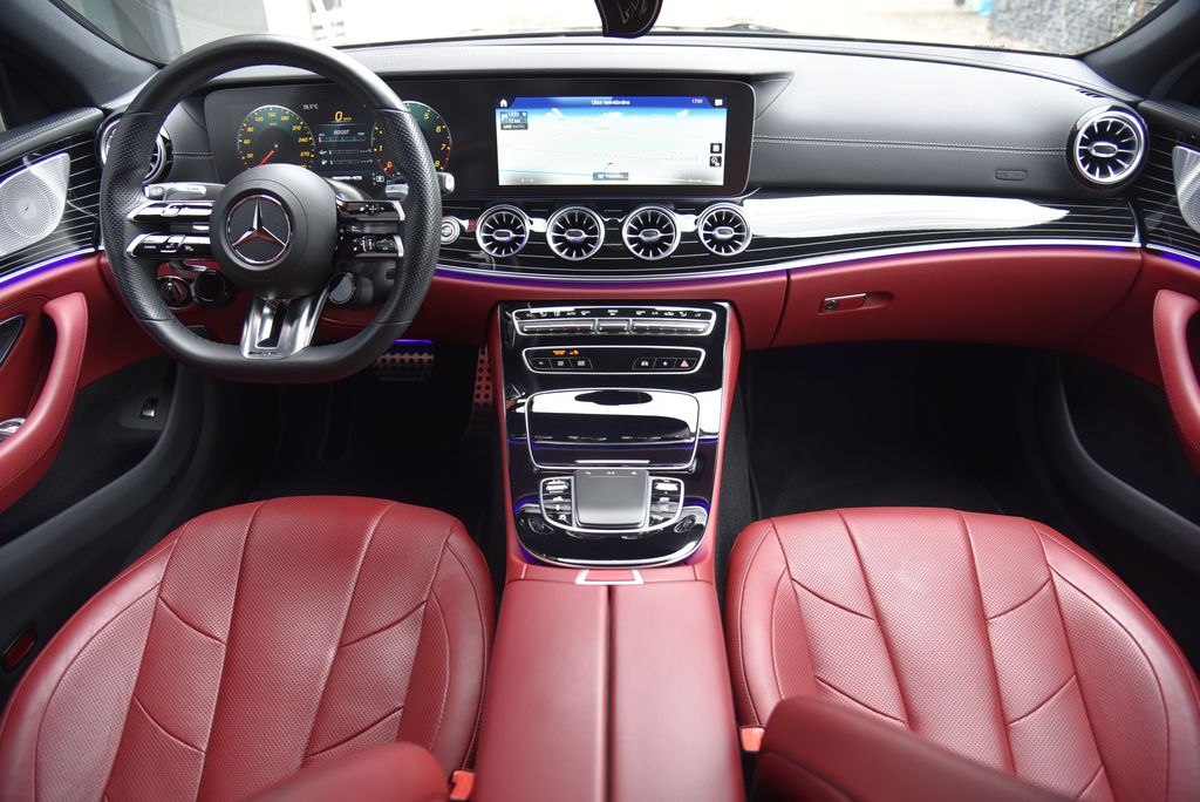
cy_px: 401
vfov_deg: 53.2
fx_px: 800
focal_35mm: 24
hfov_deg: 73.7
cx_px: 600
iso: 500
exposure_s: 1/25
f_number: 4
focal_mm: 24
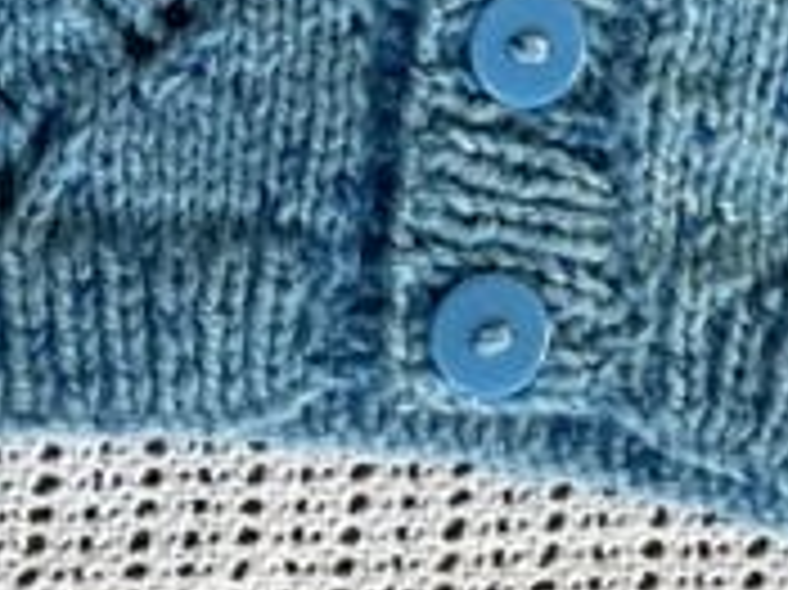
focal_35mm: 170
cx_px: 428
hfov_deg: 11.6
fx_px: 3867
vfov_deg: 8.4
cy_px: -432
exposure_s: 1/122
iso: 32
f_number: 1.8
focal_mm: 3
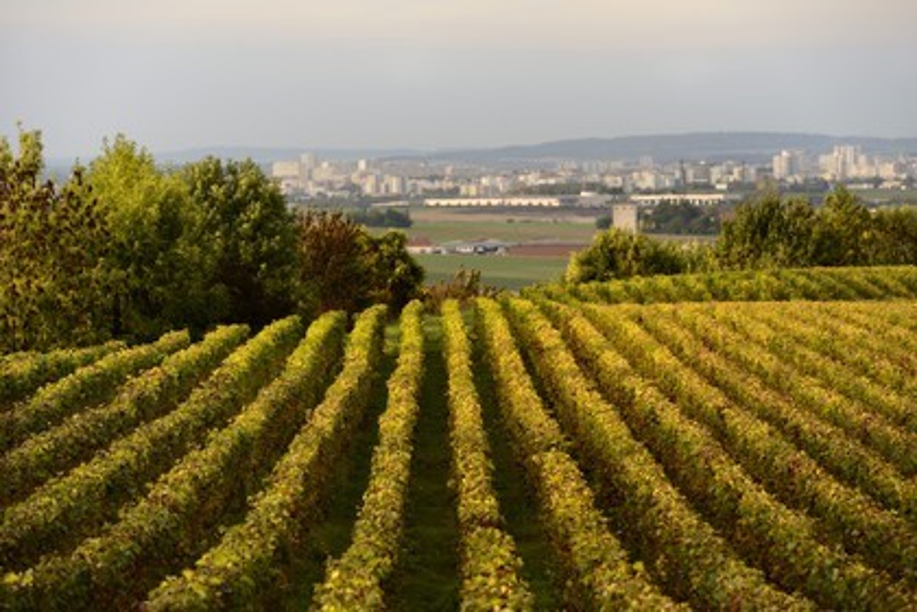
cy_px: 306
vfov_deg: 6.9
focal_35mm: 200
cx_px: 458
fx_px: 5094
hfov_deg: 10.3
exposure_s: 1/200
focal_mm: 200
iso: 400
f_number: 8
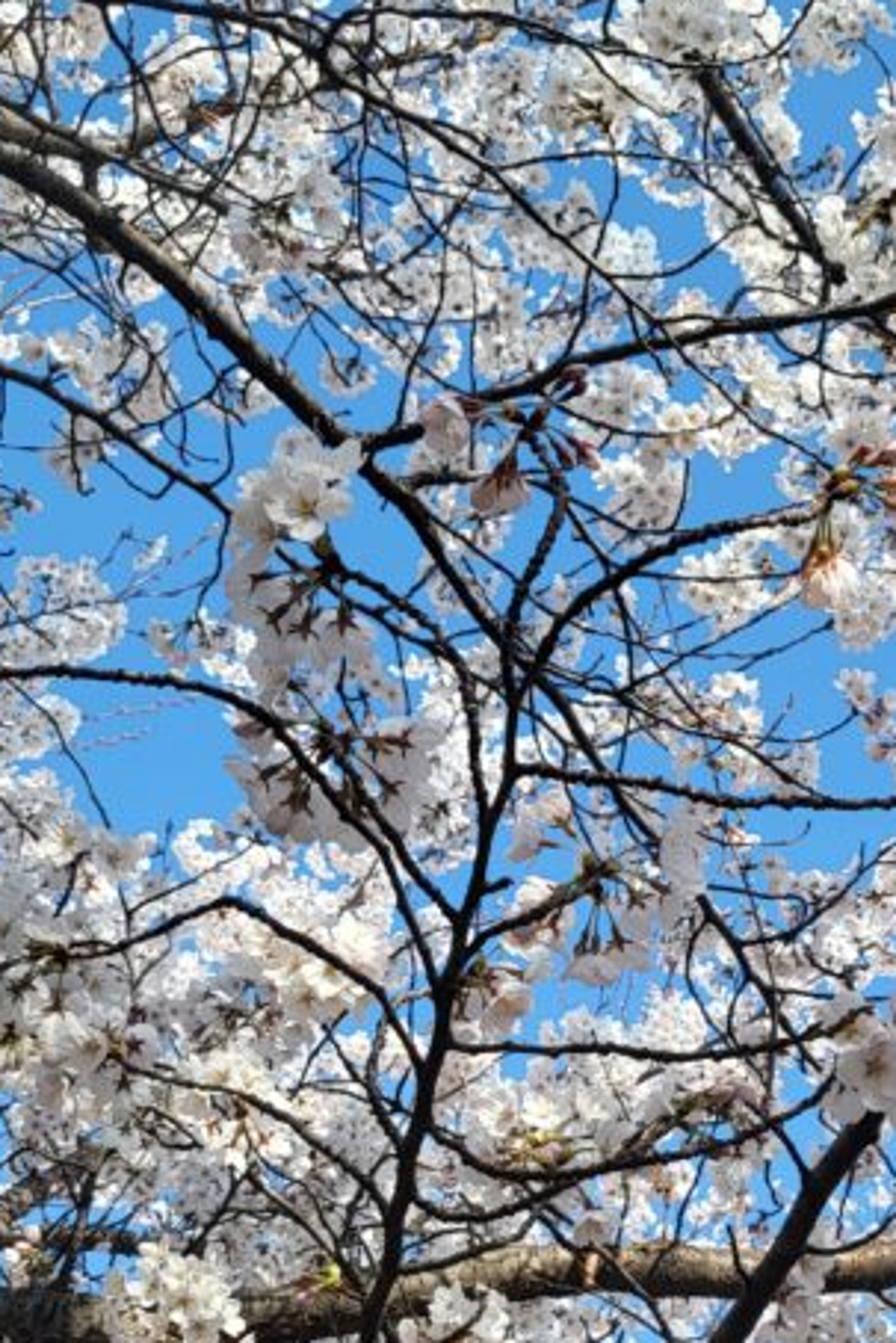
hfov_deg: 21.8
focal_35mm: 61
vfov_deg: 32.5
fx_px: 2275
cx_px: 810
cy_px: 929
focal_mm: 4.25
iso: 50
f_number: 1.8
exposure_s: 1/2216
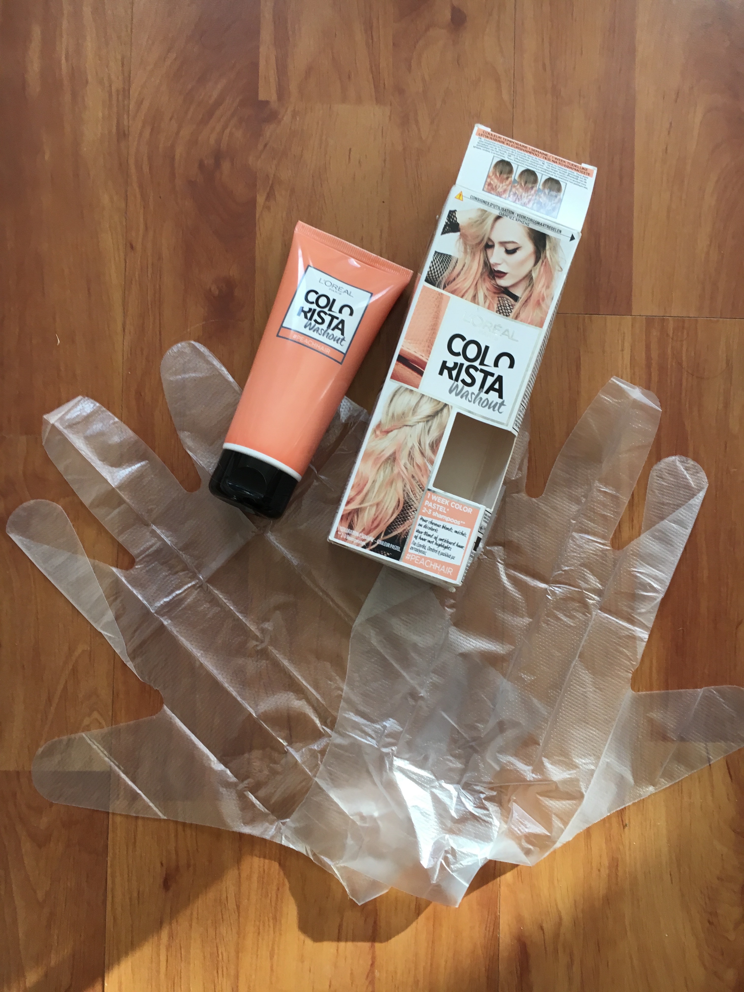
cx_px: 372
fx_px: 831
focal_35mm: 29
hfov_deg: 48.2
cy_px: 496
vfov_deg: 61.7
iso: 32
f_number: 2.2
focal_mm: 4.15
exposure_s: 1/33
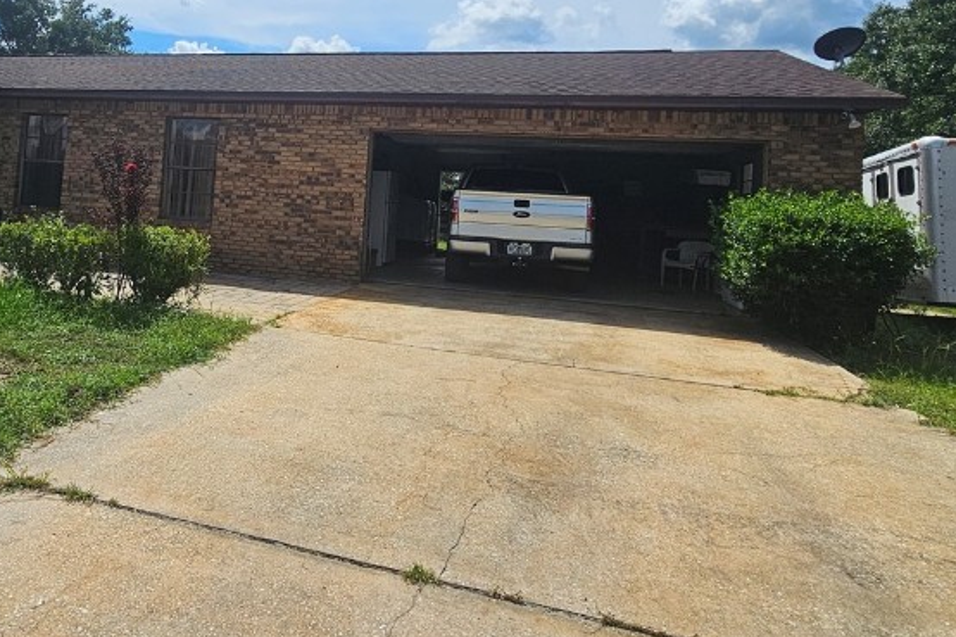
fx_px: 664
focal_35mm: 25
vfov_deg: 49.0
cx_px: 304
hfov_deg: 69.1
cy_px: 152
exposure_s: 1/5758
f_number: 2.2
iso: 50
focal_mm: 2.2
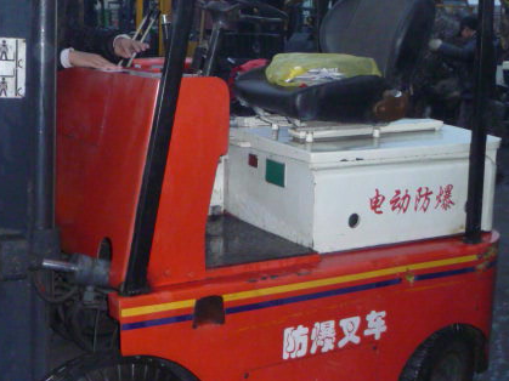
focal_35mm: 58
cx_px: 239
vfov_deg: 25.2
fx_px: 853
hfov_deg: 33.2
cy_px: 233
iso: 500
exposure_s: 1/30
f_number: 3.3
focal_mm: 4.7
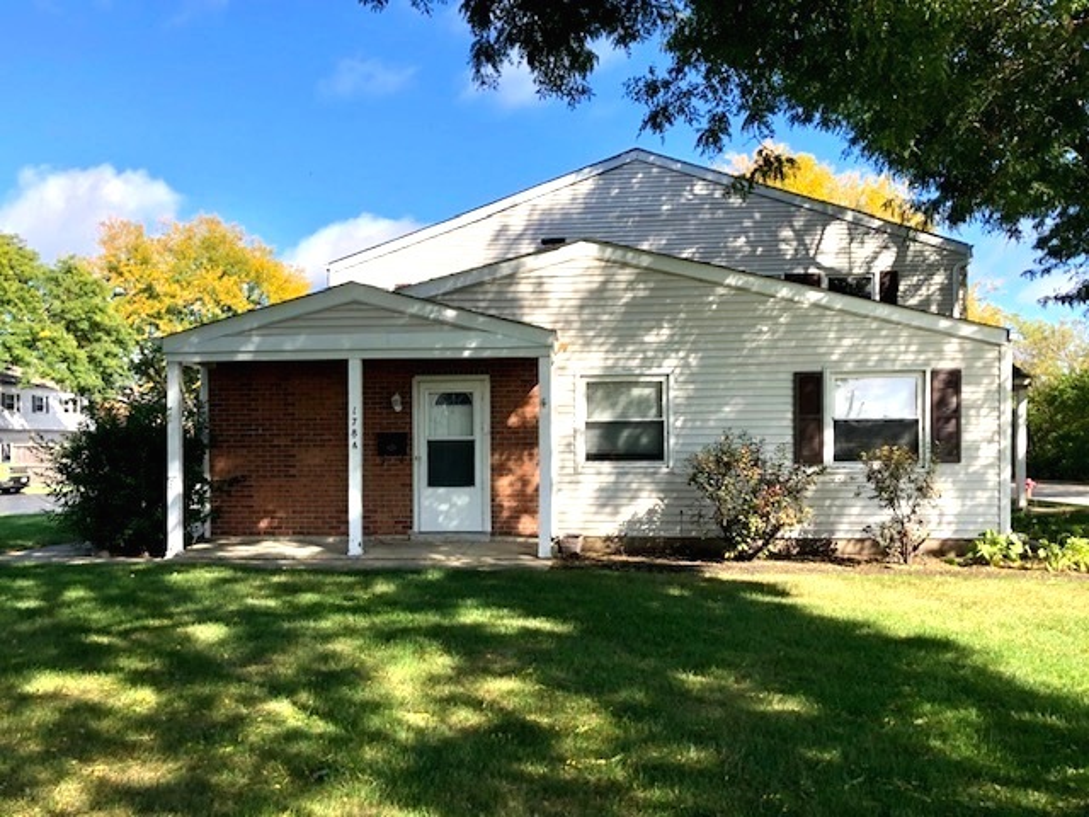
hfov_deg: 63.4
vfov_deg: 49.7
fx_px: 881
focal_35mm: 28
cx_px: 544
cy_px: 408
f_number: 1.8
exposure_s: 1/991
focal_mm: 3.99
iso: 20
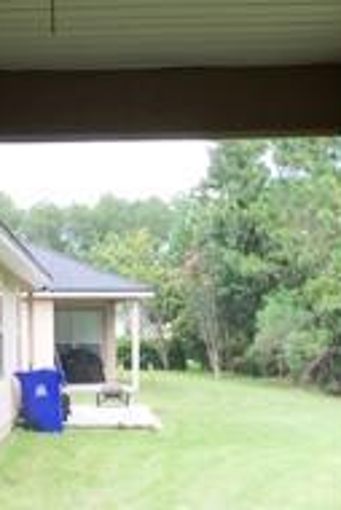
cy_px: 381
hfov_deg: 19.2
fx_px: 1007
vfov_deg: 28.0
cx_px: 161
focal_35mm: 71
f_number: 2.2
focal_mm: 4.15
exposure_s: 1/120
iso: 40
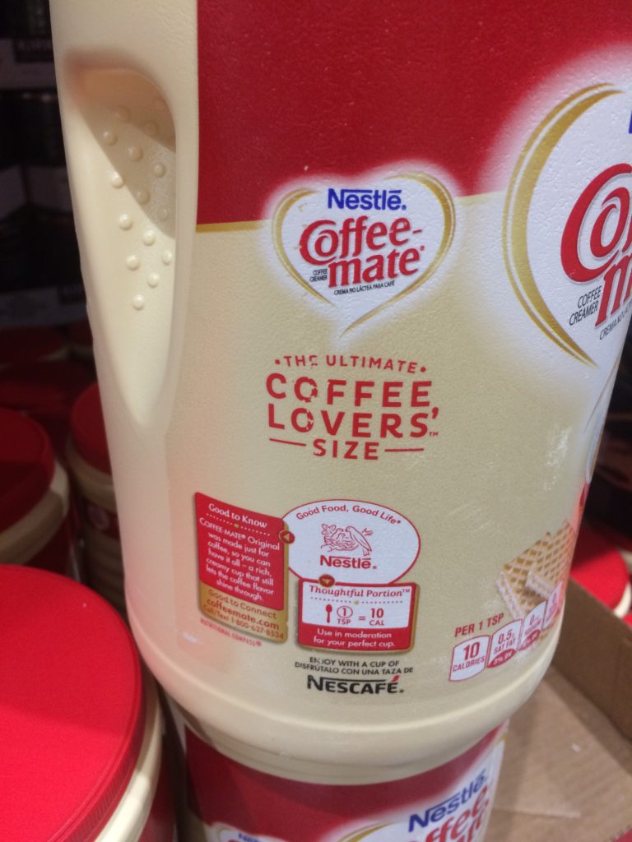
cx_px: 316
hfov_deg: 48.2
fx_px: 706
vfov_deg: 61.7
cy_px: 421
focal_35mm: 29
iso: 125
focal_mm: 4.15
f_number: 2.2
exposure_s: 1/30
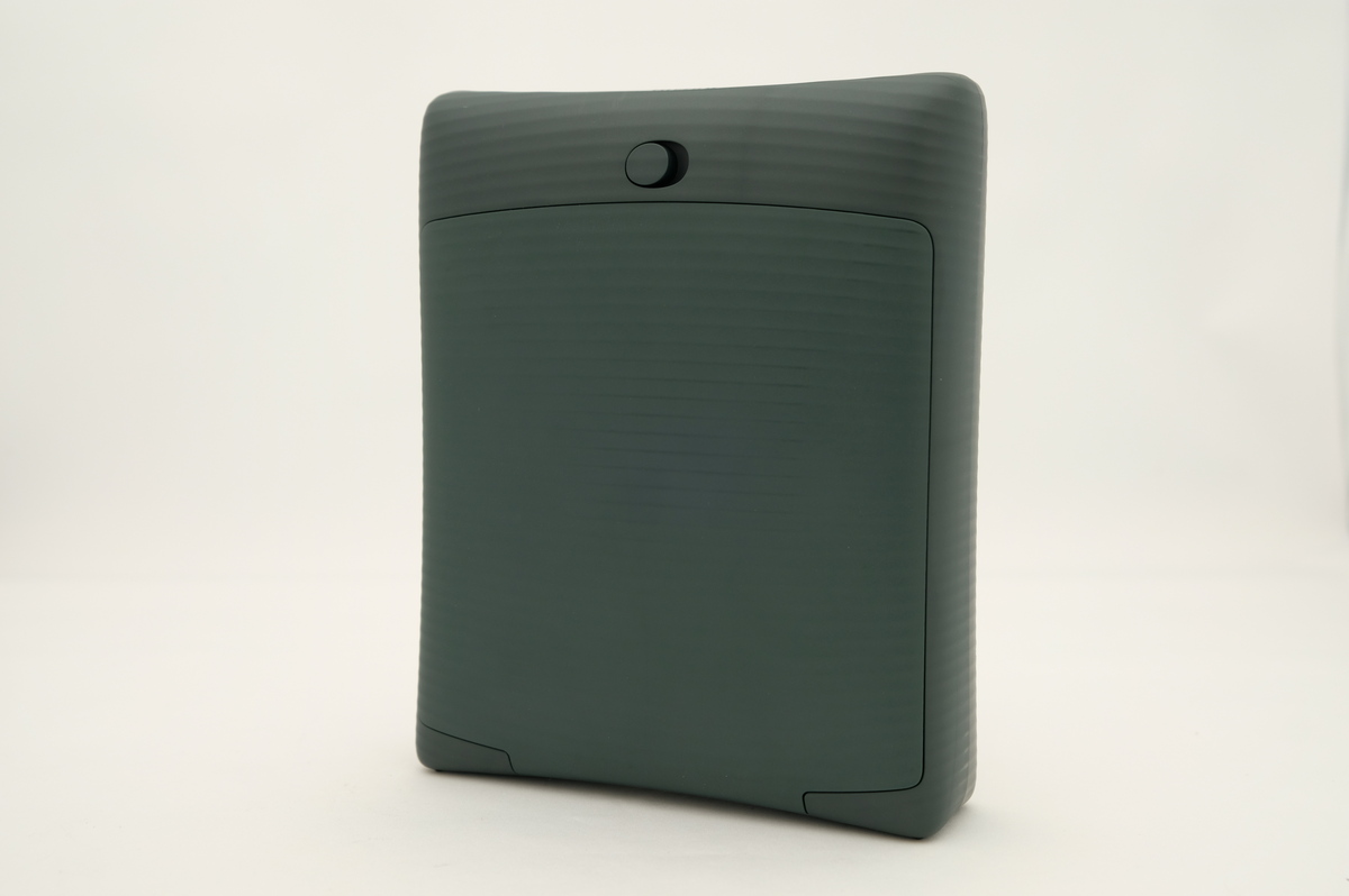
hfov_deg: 43.6
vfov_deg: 29.8
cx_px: 674
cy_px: 448
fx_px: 1685
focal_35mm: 45
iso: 200
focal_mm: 30.2
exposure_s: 1/125
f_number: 8
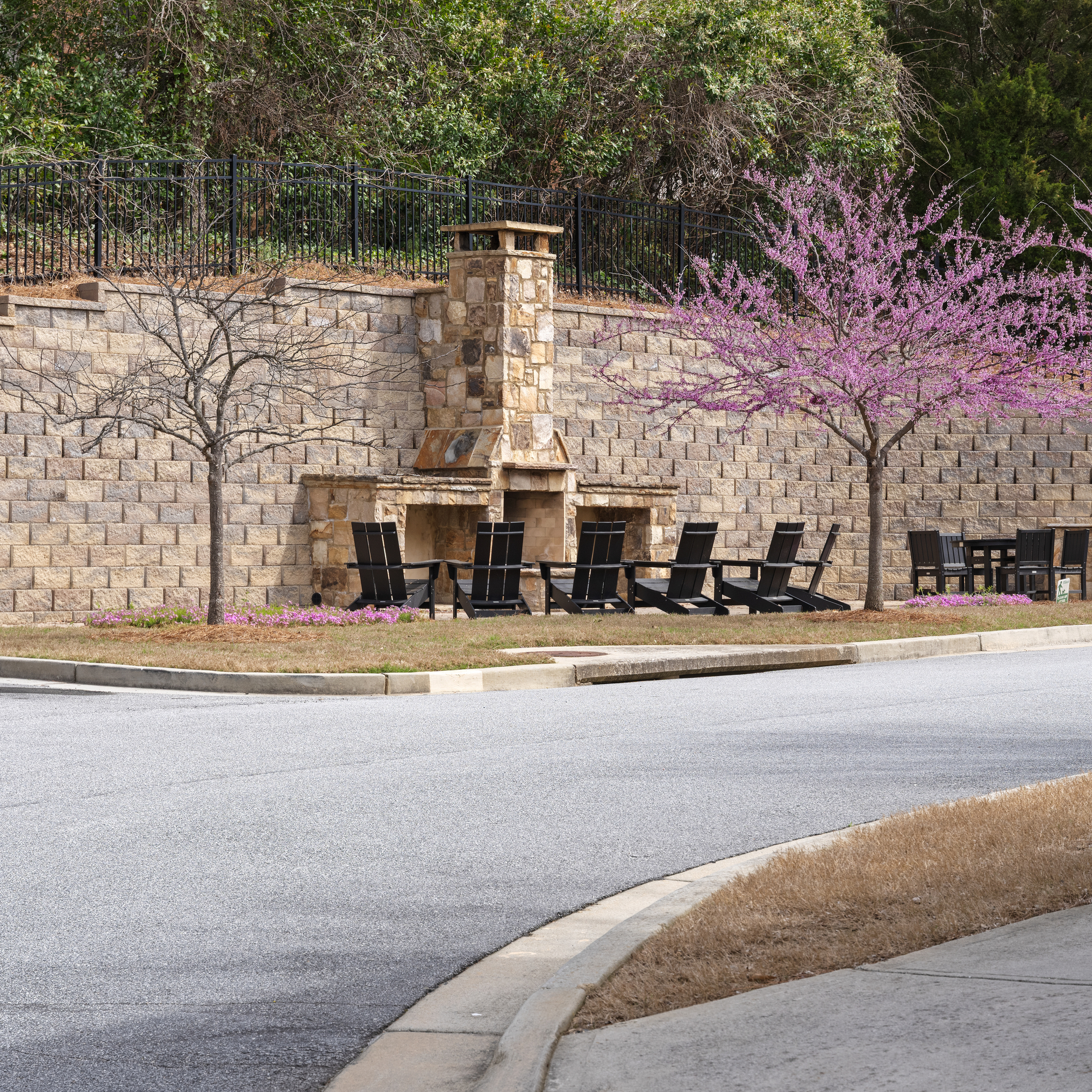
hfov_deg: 19.3
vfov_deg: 19.3
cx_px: 626
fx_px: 3212
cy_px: 549
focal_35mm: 90
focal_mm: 70
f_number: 8
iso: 200
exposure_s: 1/250
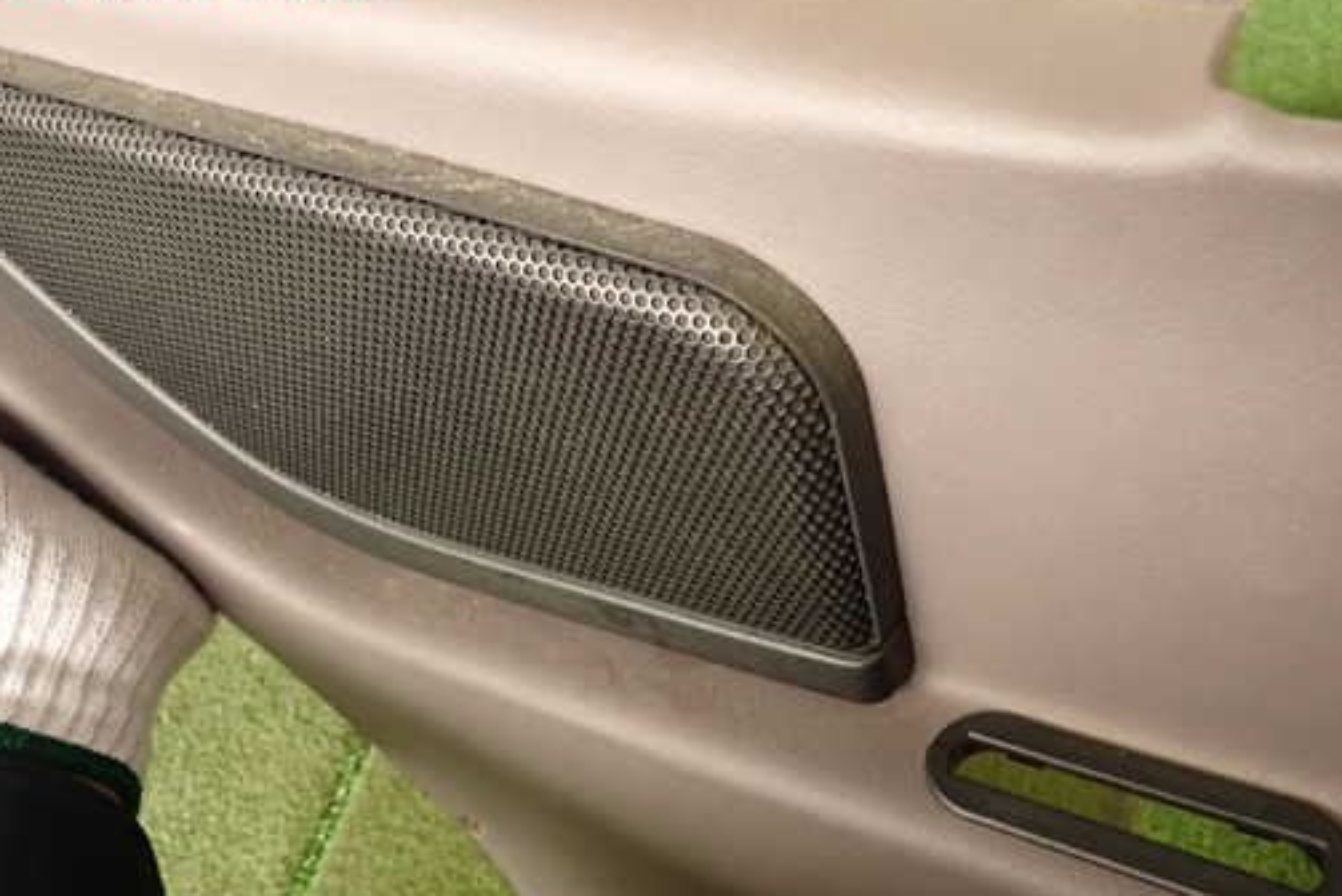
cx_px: 702
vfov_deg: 42.2
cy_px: 539
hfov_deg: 60.2
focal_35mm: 31
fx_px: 1156
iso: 200
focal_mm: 4.5
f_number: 2
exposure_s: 1/30
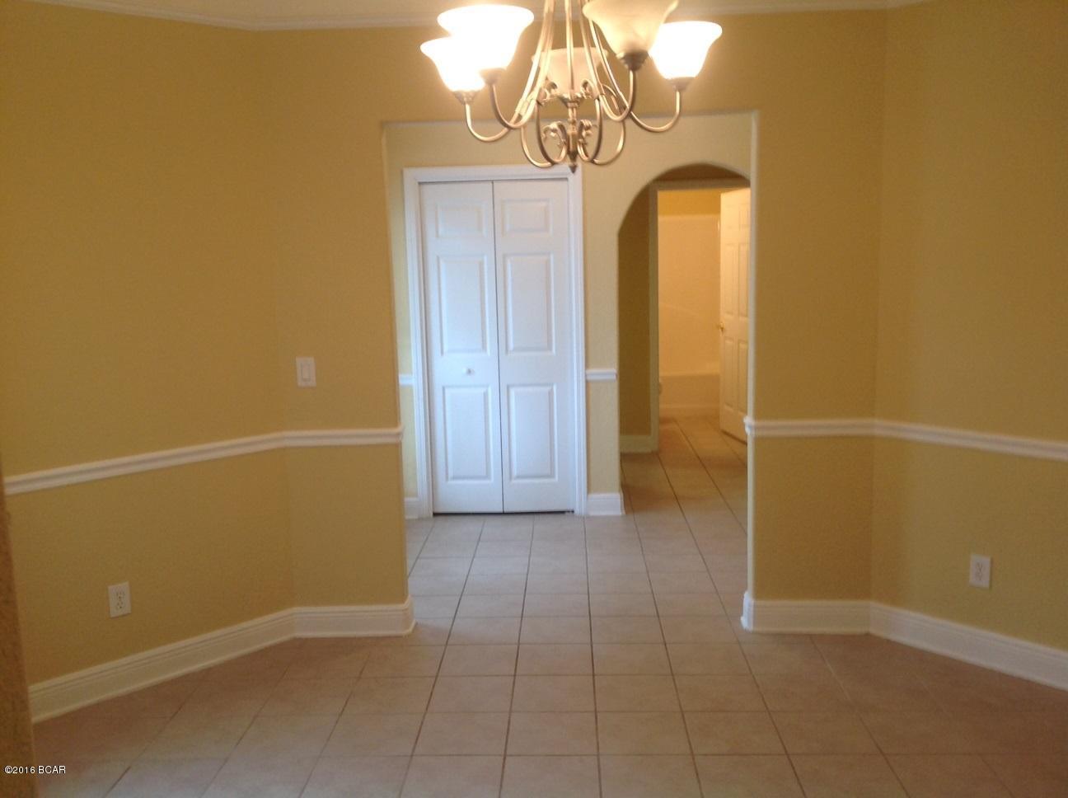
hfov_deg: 52.7
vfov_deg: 40.6
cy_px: 399
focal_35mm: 35
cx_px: 534
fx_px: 1078
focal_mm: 4.28
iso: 64
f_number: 2.4
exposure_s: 1/15
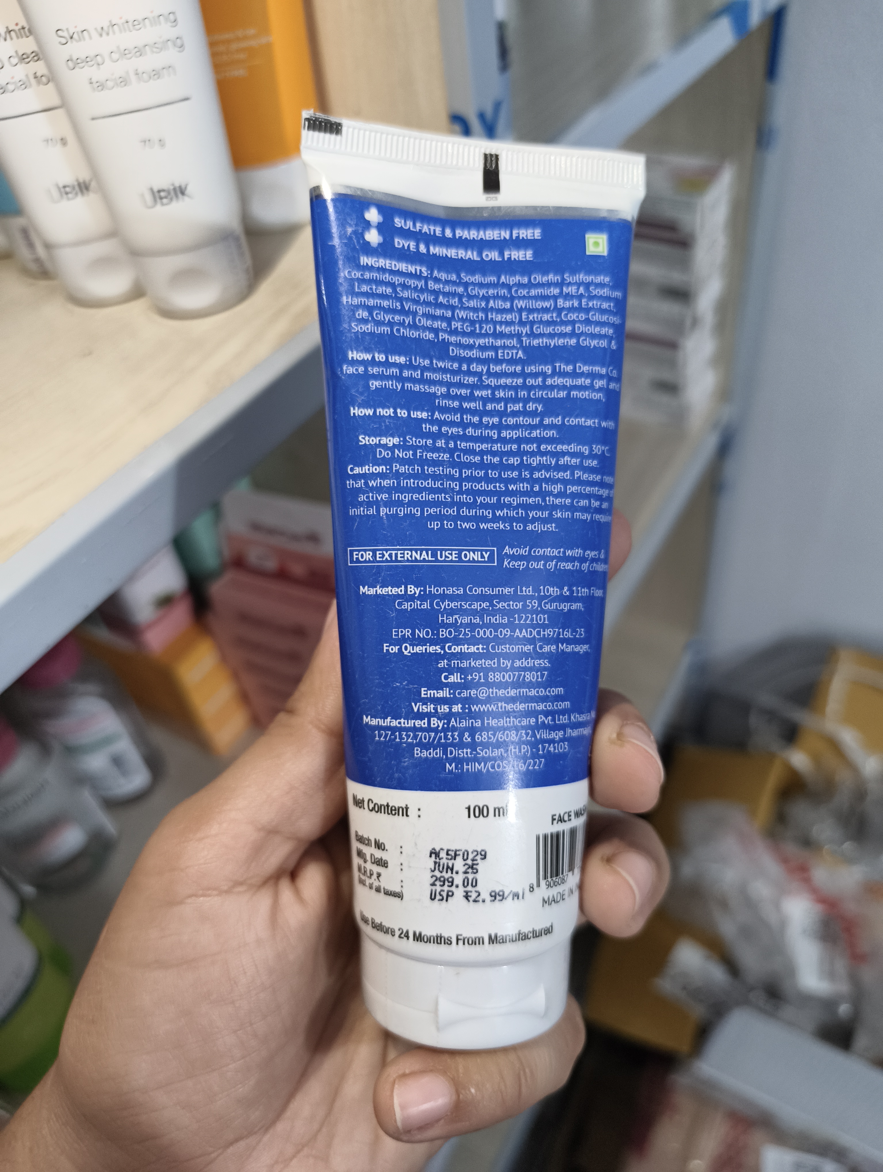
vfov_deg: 71.5
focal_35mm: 24
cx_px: 442
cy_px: 586
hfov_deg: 56.9
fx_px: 814
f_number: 1.87
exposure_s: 1/50
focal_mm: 5.56
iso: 974
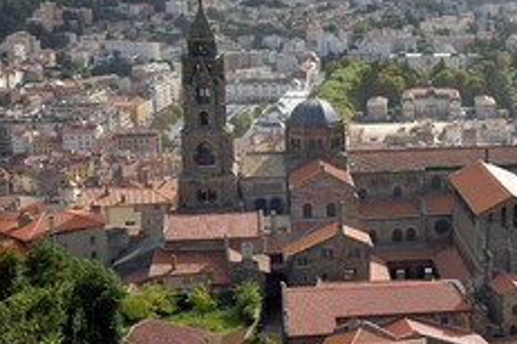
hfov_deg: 28.5
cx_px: 432
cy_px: 143
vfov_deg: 19.7
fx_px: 991
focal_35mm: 69
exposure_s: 1/250
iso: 200
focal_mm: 38
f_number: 13
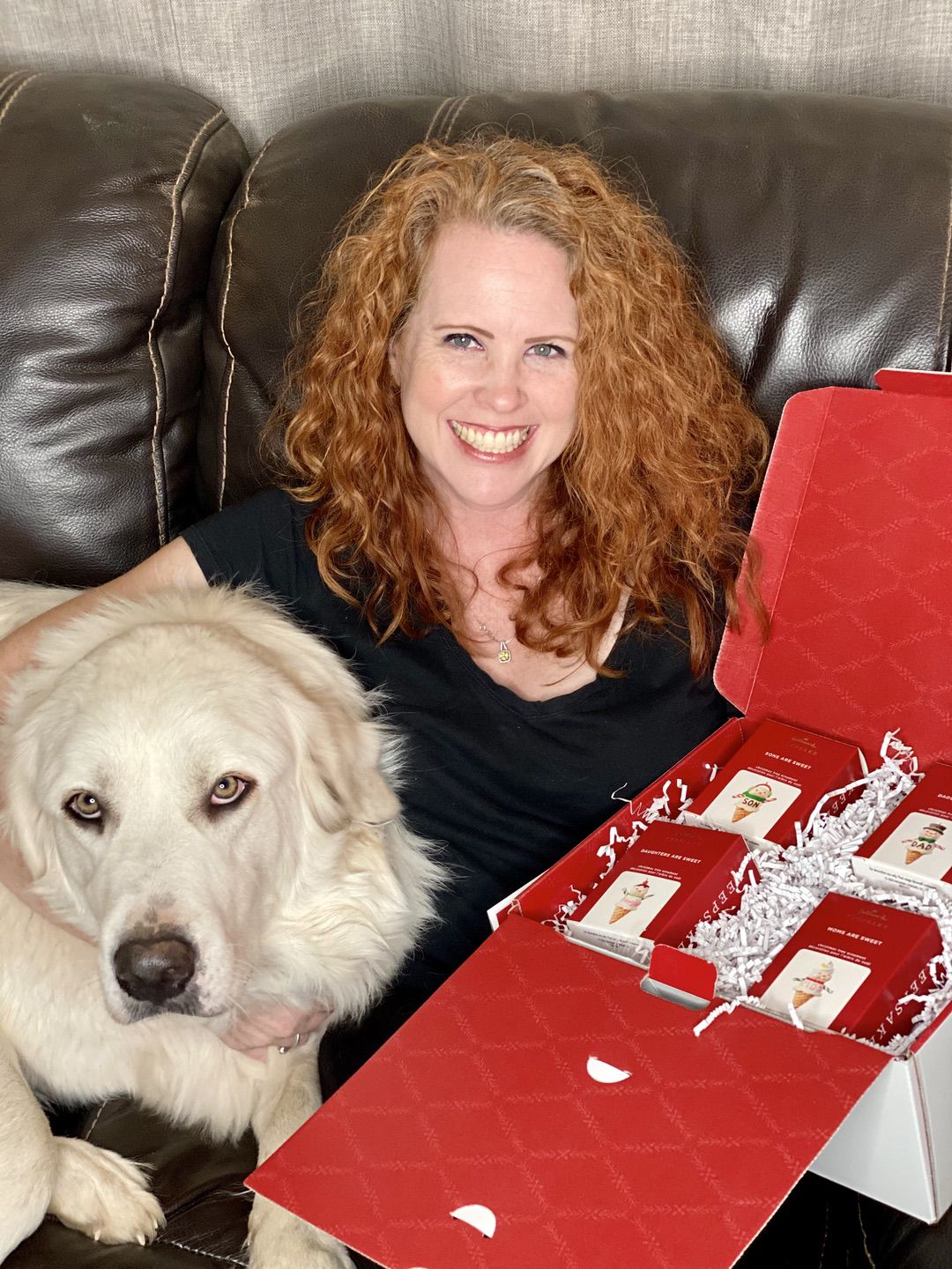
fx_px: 1907
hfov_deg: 28.0
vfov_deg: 36.8
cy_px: 634
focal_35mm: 52
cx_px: 476
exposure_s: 1/120
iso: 200
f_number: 2
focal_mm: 6
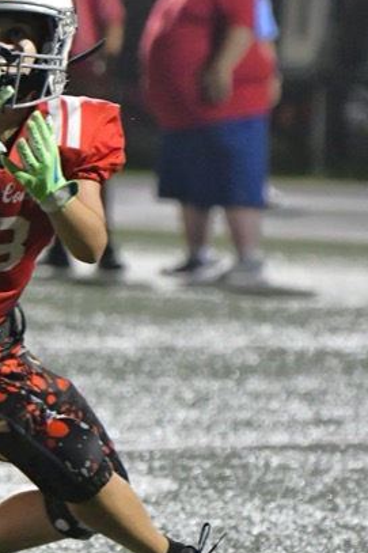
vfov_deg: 5.6
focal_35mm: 369
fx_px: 5662
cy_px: 185
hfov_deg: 3.7
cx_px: 16
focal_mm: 100
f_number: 2.8
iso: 6400
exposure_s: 1/1000
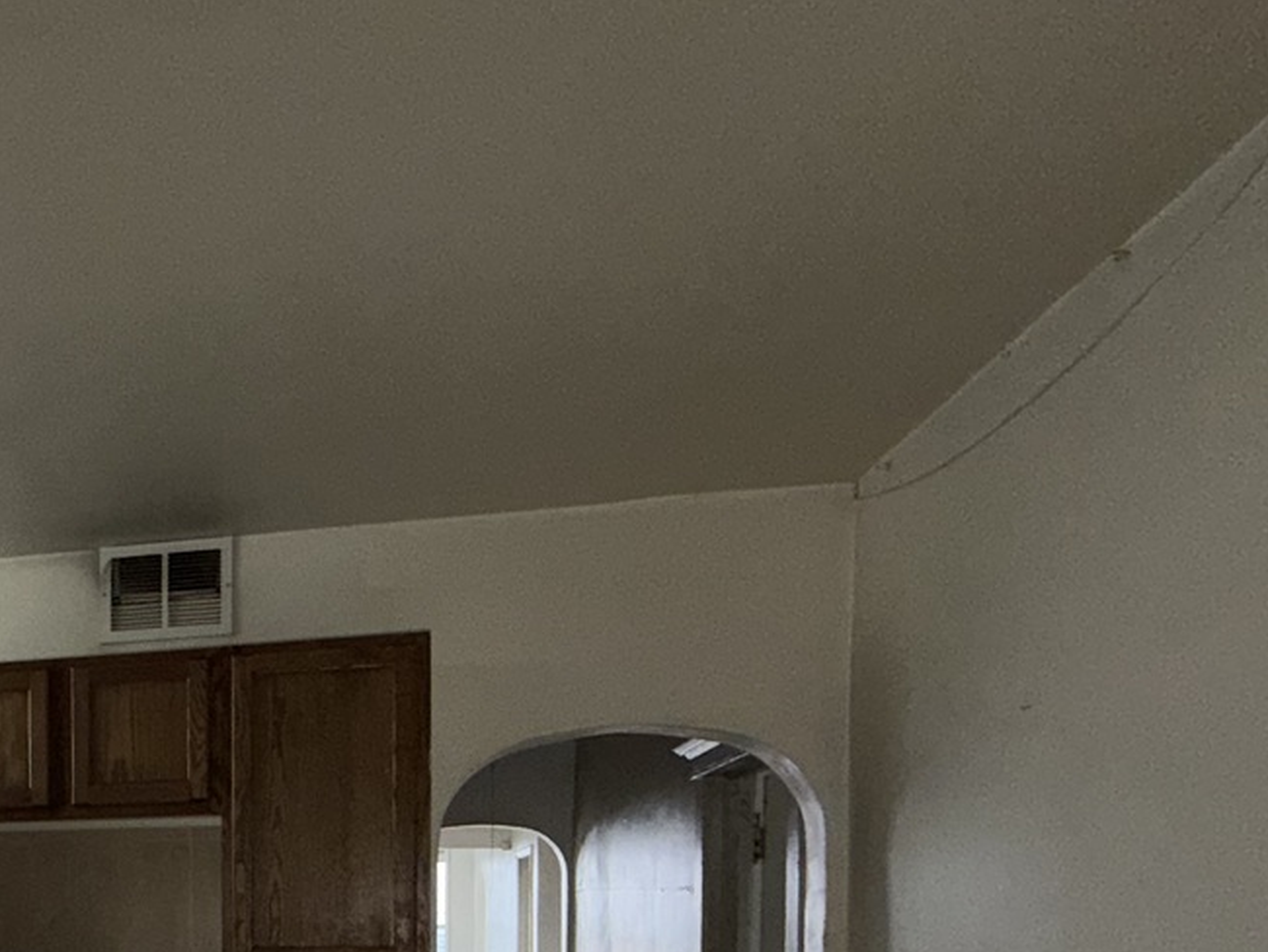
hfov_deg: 51.0
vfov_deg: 40.0
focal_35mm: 31
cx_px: 105
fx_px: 1136
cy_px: 952
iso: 80
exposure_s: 1/60
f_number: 2.2
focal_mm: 2.22
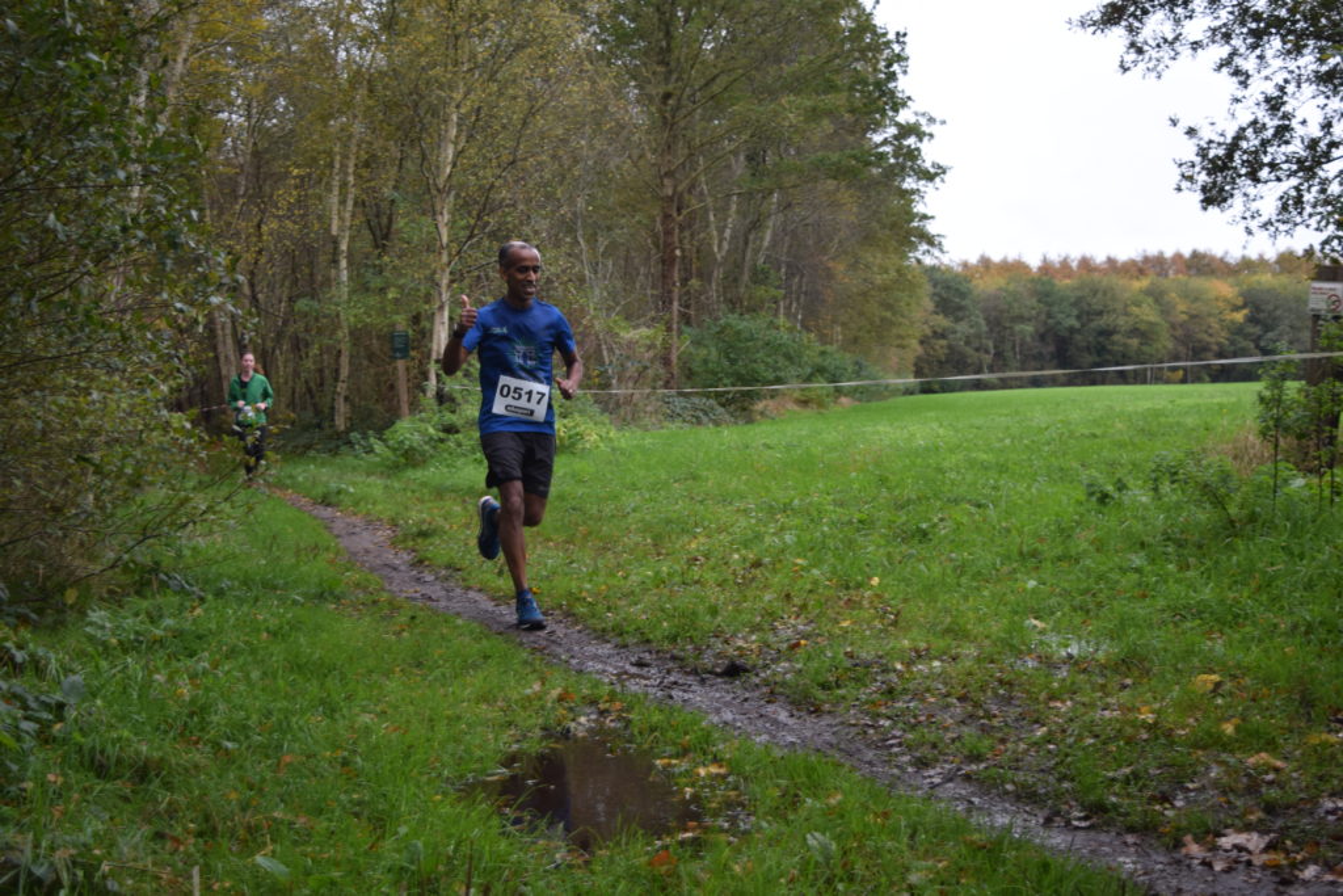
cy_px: 448
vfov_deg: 30.9
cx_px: 672
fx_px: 1623
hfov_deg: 45.0
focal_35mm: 44
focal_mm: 29
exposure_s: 1/160
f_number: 4.2
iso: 200
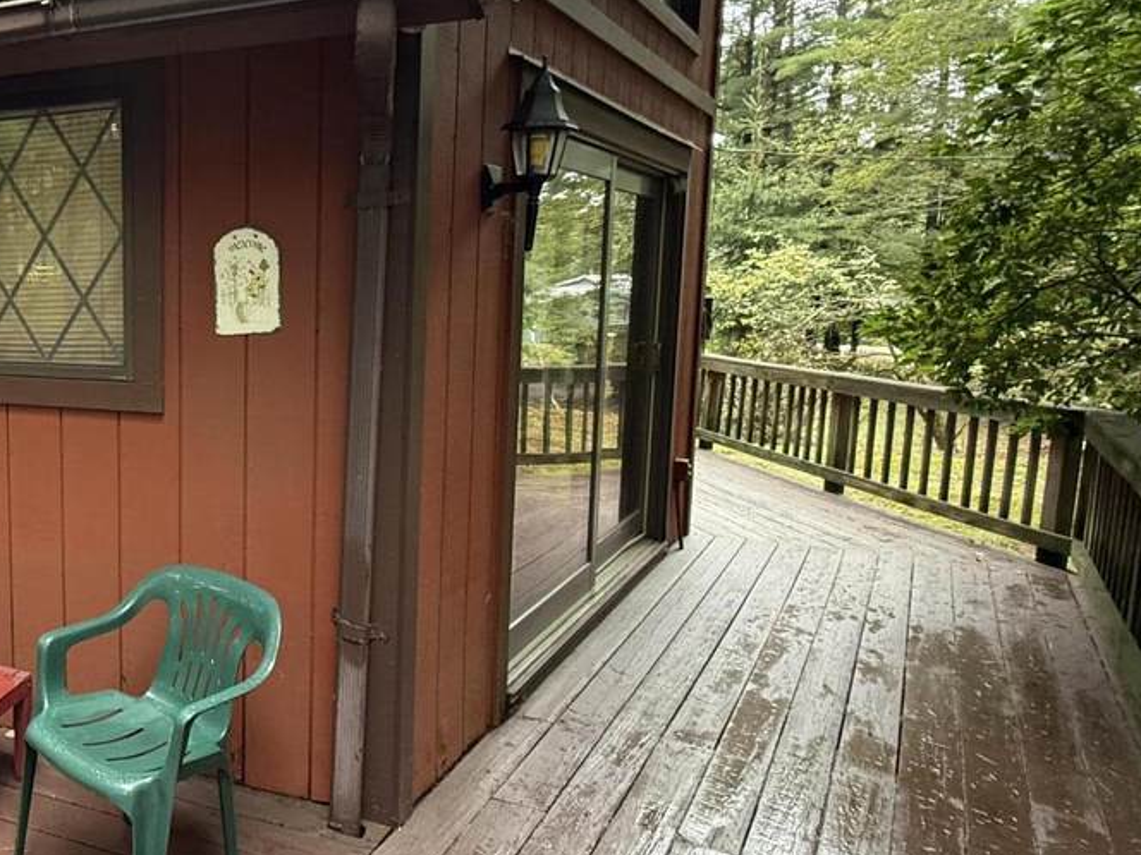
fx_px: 890
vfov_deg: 51.2
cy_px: 371
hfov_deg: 56.2
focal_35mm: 27
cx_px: 110
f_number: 2.2
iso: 320
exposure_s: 1/99
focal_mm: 2.22
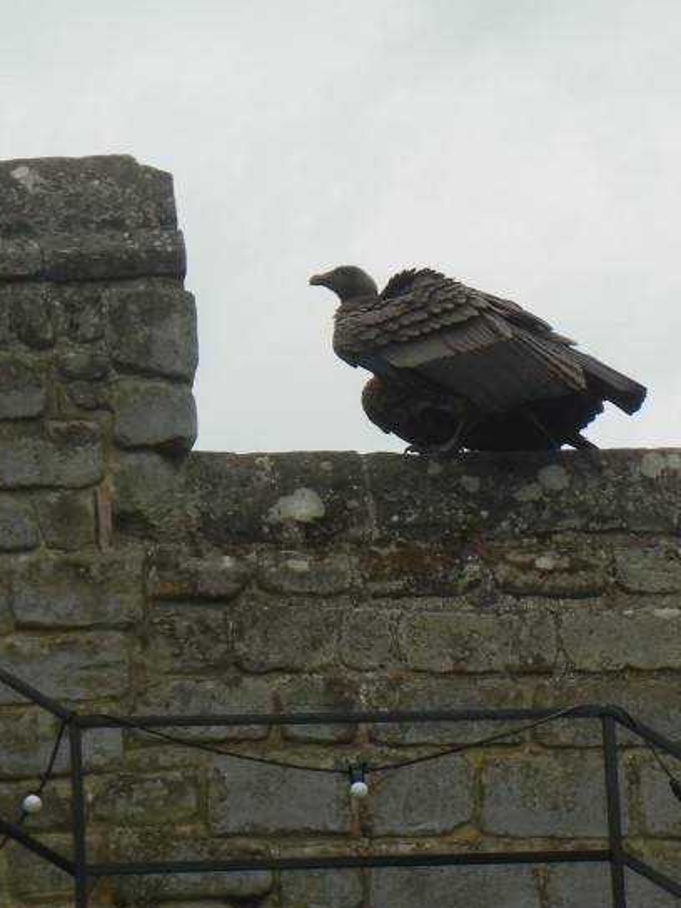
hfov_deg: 7.7
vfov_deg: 10.3
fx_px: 5036
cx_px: 441
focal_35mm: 192
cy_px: 369
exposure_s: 1/251
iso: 160
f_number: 9
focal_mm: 18.3
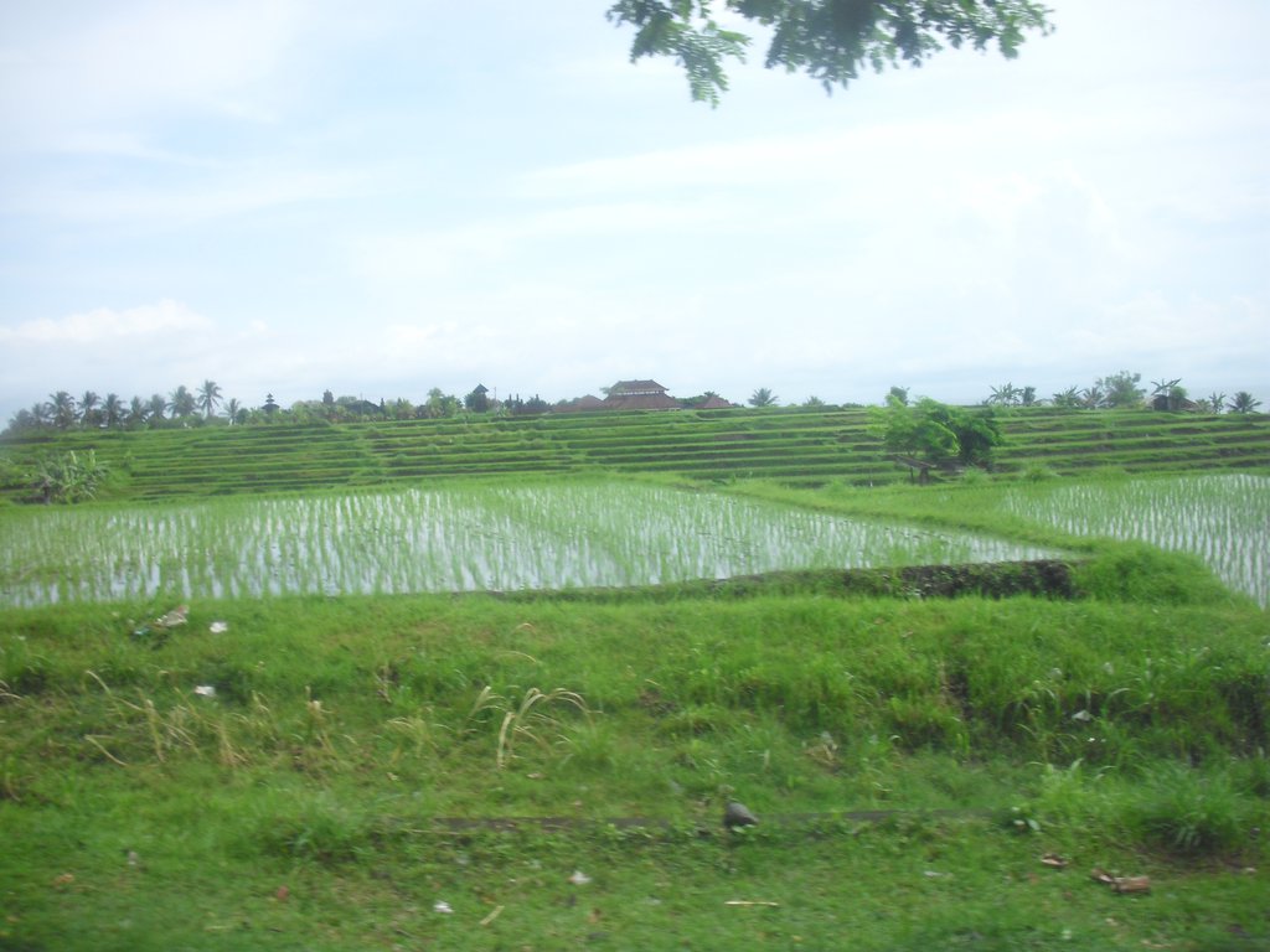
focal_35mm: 38
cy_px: 476
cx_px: 635
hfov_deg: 49.0
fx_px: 1394
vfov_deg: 37.7
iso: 100
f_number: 8
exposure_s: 1/160
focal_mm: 6.2
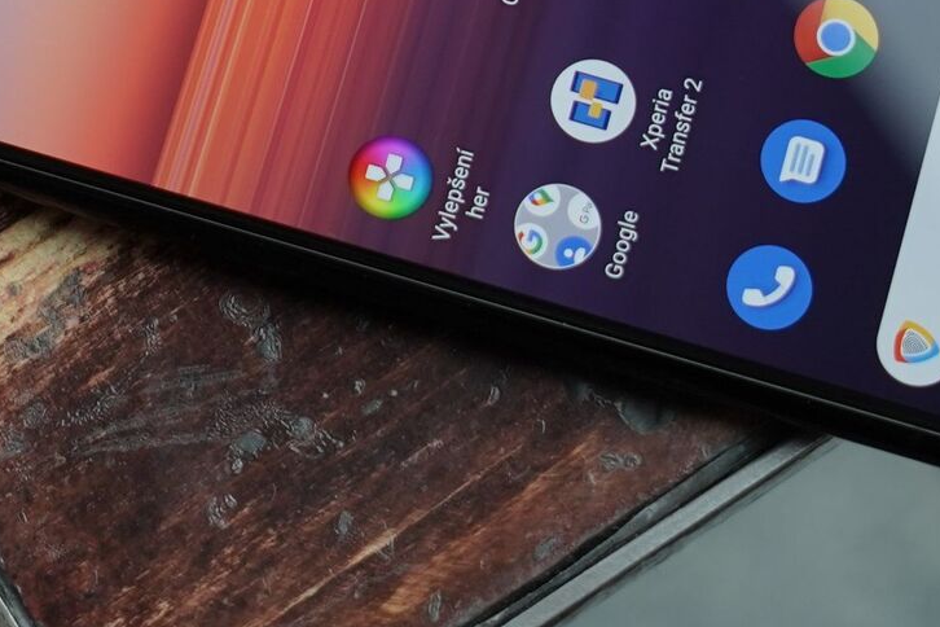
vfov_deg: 12.1
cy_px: -119
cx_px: 201
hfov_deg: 18.3
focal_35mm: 111
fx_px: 2898
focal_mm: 42
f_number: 4.5
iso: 640
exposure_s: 1/200
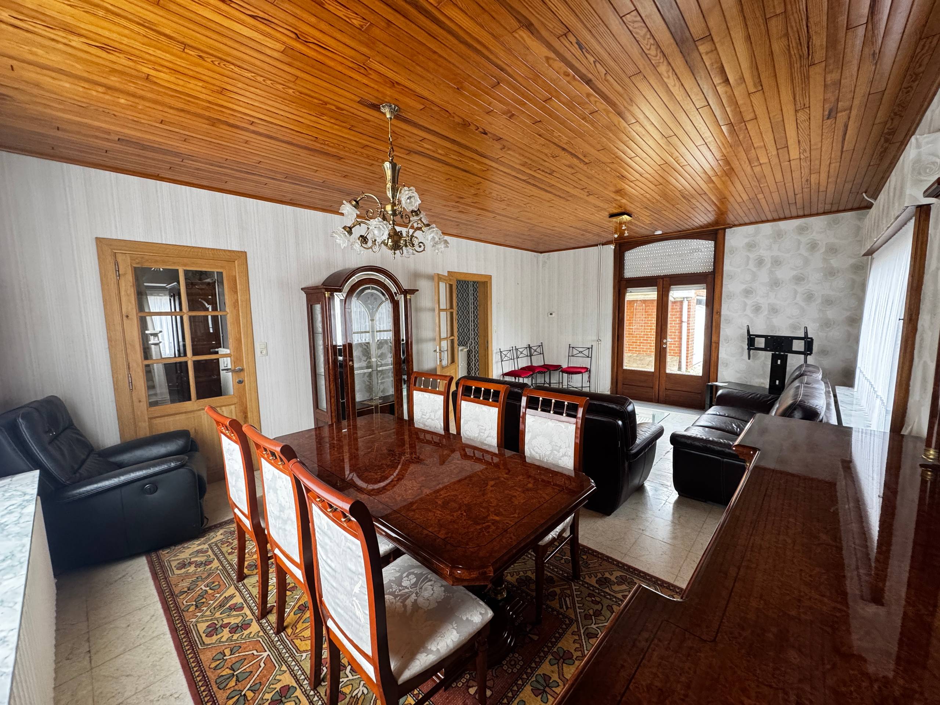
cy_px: 352
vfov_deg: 85.7
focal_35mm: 14
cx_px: 470
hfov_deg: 102.1
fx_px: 380
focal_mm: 2.22
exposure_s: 1/99
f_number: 2.2
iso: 320
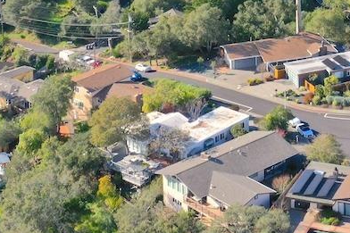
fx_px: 1050
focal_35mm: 108
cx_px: 310
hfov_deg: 18.6
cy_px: -209
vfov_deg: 11.6
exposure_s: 1/120
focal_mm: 10.26
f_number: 8
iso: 100
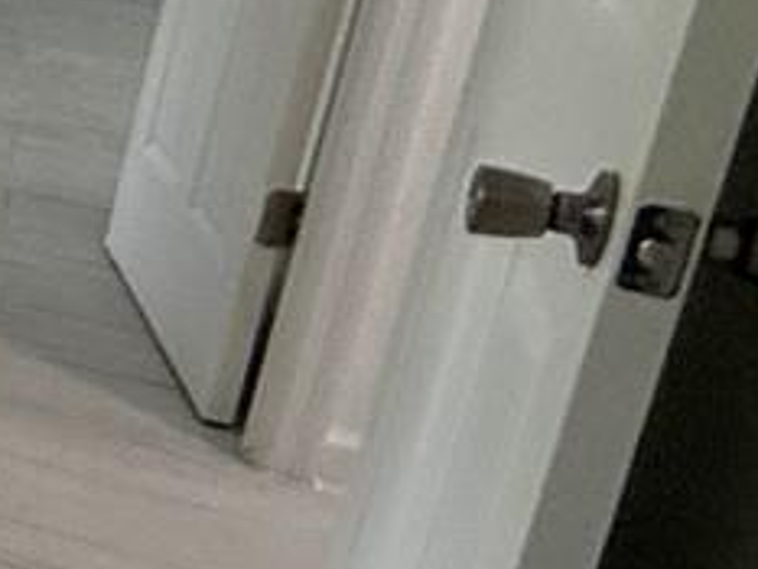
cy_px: -78
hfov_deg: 11.0
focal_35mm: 96
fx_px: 2103
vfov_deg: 15.0
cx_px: -1604
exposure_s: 1/120
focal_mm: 2.22
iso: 125
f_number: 2.2
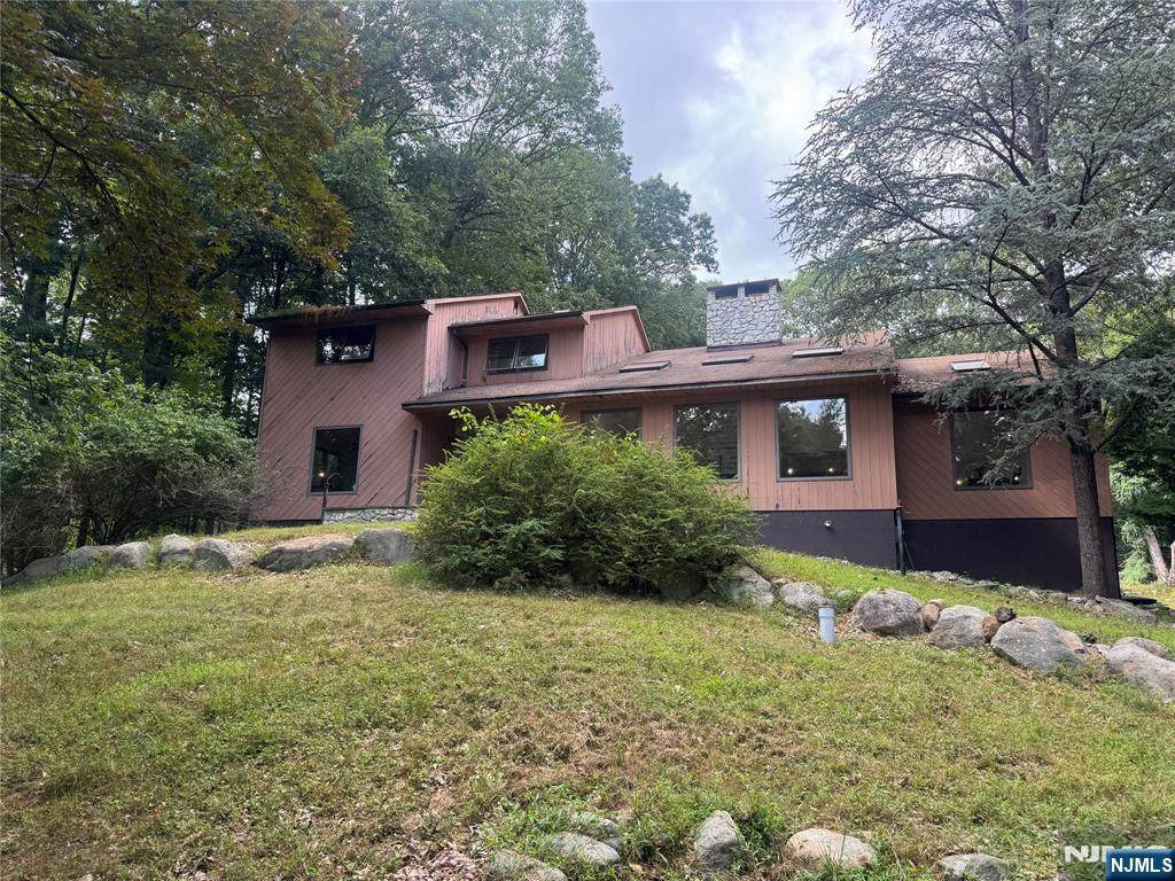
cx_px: 588
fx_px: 815
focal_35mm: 24
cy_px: 440
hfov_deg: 71.6
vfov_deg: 56.8
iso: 80
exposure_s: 1/368
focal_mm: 6.76
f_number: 1.78
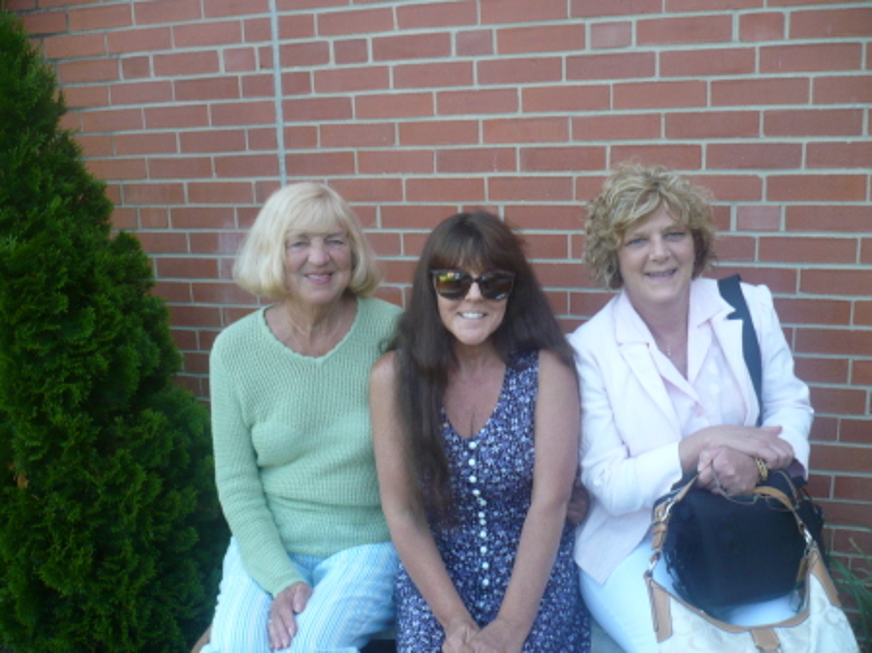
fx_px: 881
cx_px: 436
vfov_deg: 40.7
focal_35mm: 35
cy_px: 326
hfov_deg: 52.7
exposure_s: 1/125
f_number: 2.8
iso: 160
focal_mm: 5.8
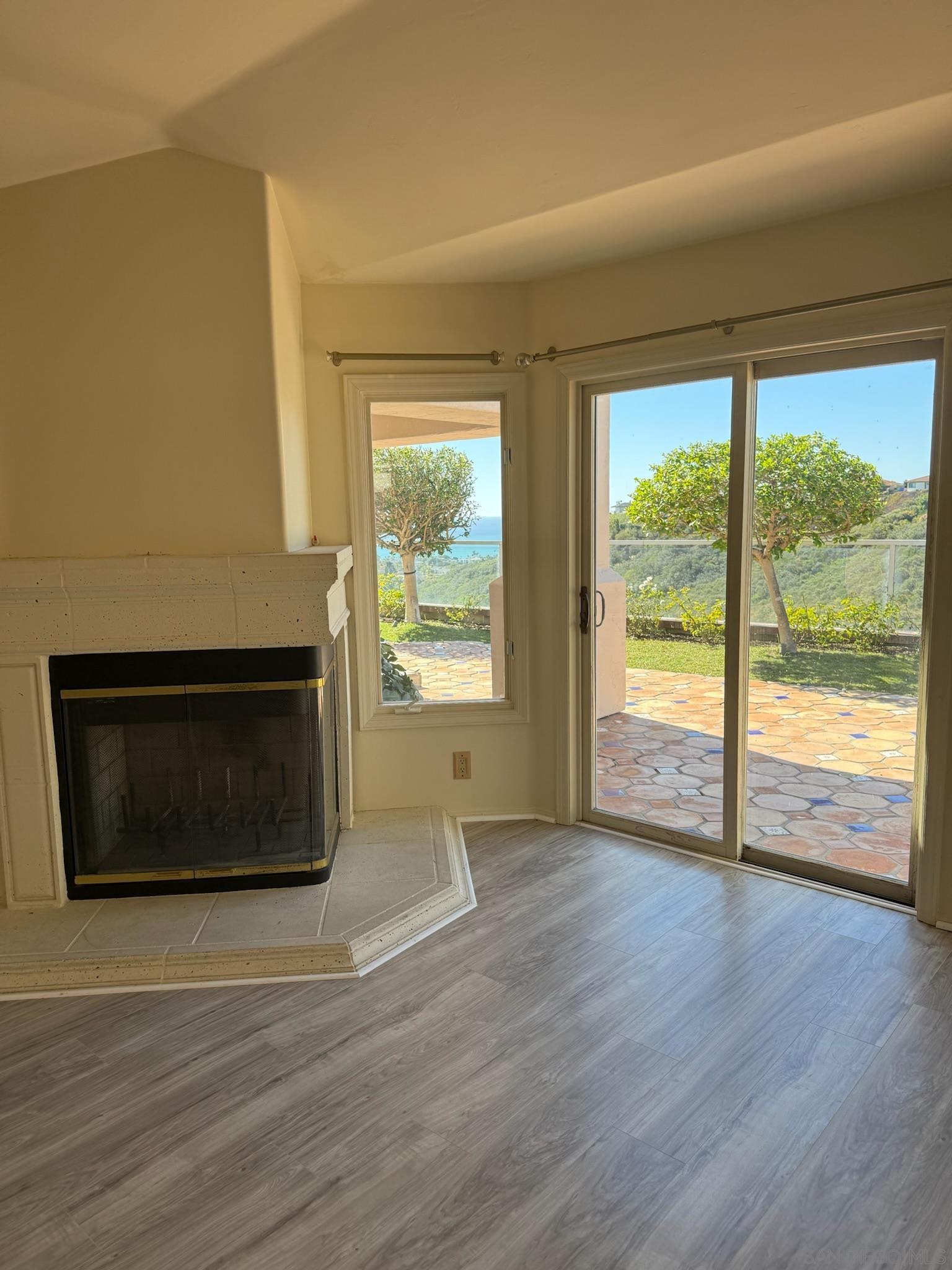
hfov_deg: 56.8
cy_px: 635
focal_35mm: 24
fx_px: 880
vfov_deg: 71.6
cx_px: 476
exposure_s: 1/878
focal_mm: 6.76
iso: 100
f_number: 1.78
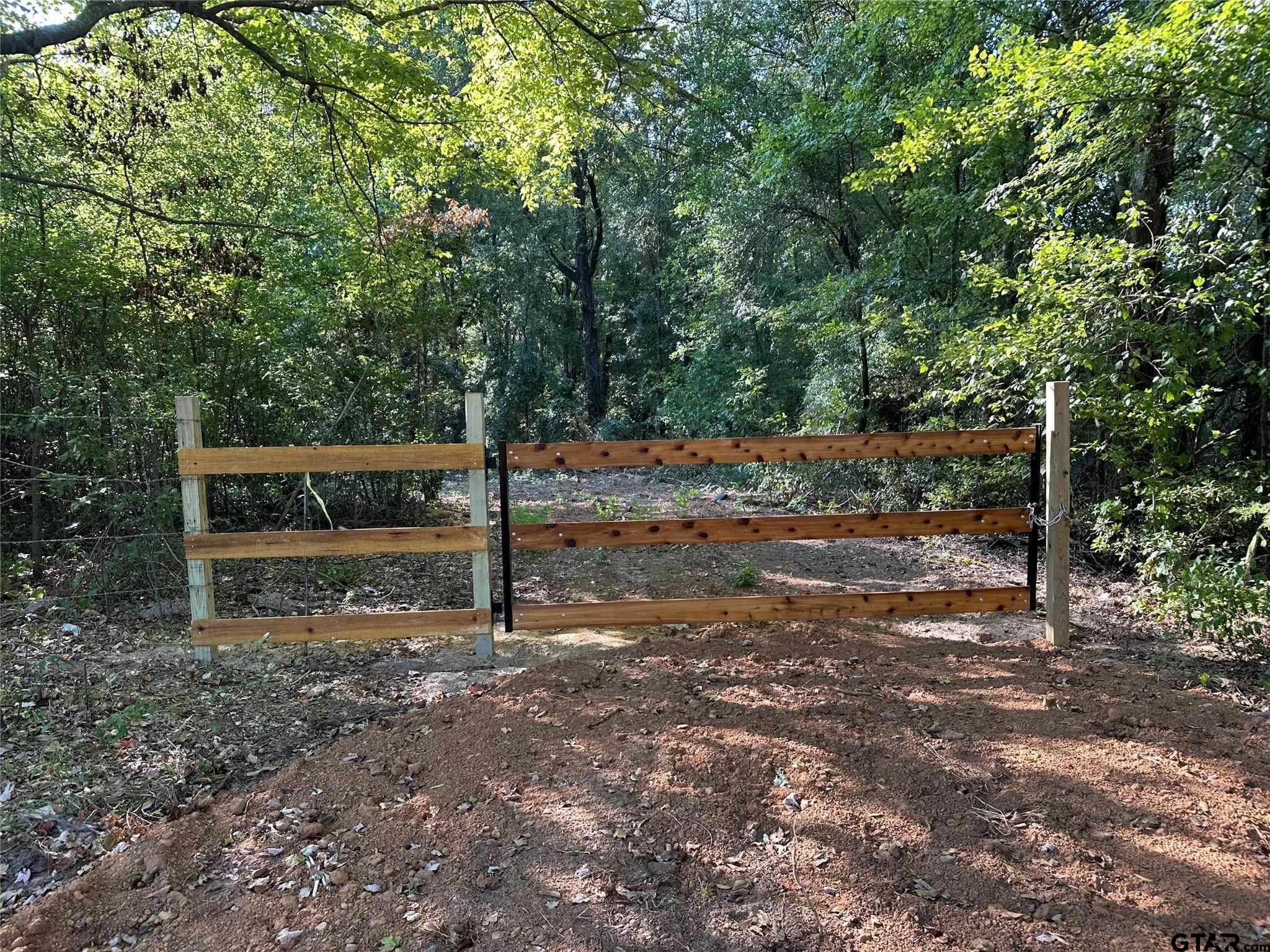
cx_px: 635
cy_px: 476
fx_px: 881
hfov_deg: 71.6
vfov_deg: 56.8
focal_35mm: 24
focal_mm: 6.86
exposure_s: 1/136
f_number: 1.78
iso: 64
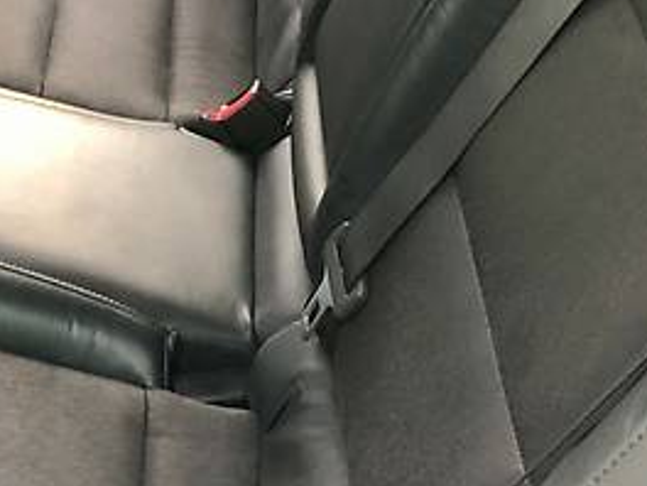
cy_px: 341
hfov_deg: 23.0
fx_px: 1589
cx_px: 250
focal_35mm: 85
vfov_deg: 17.3
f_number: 1.8
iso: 100
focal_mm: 4
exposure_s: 1/9
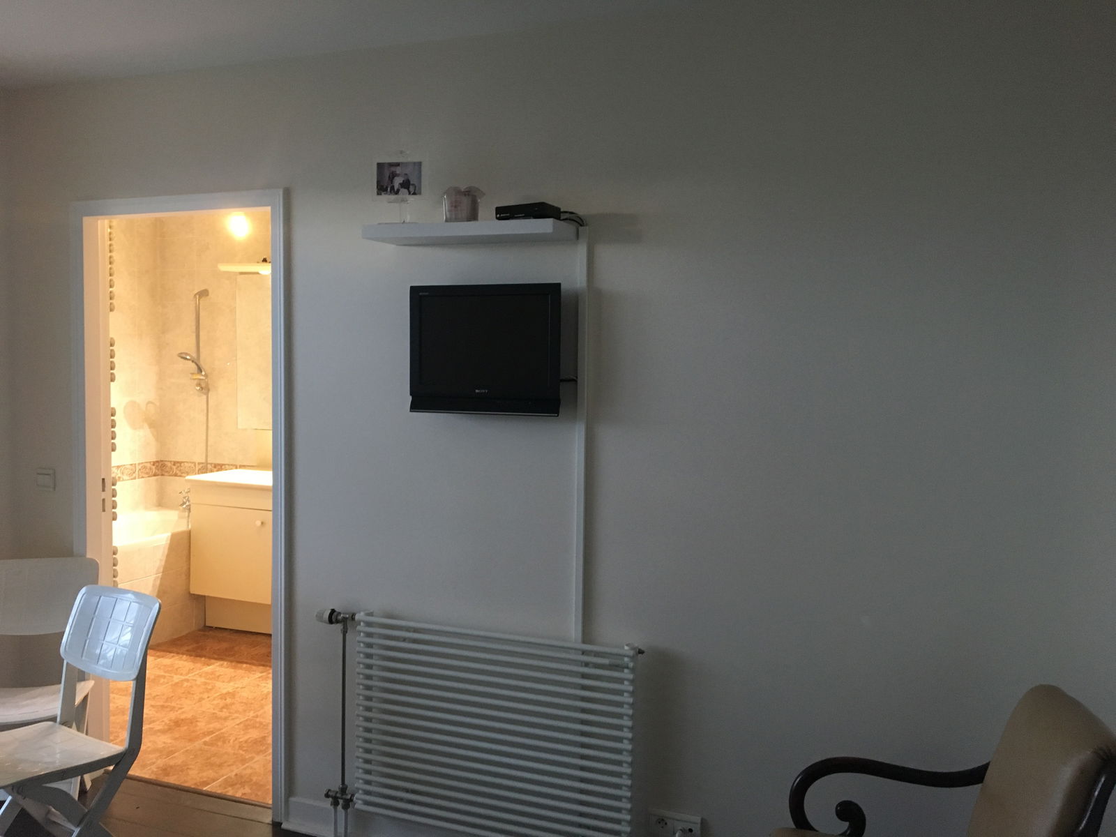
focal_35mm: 29
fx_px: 935
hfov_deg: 61.7
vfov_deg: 48.2
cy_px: 418
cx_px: 558
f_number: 2.2
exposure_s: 1/33
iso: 200
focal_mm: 4.15
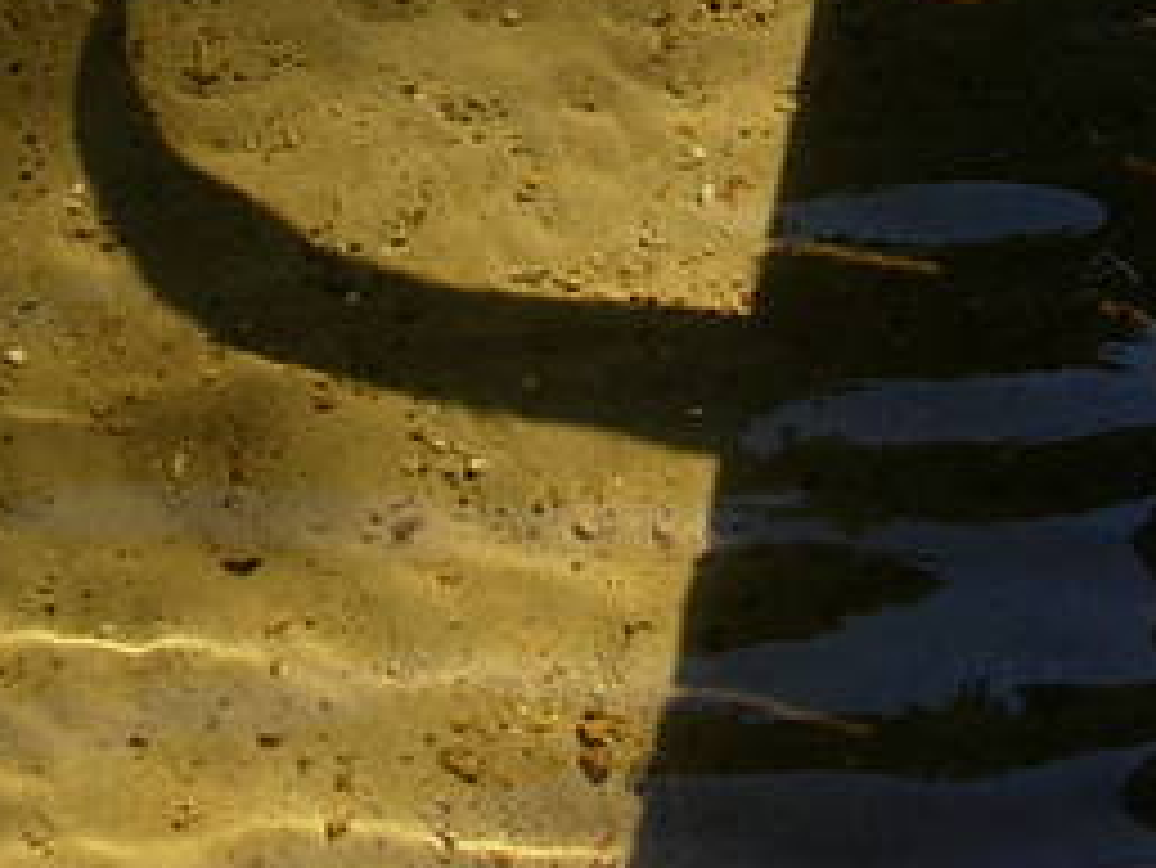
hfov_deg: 20.4
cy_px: -85
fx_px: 3207
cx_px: 544
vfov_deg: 15.0
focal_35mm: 96
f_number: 2.8
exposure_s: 1/609
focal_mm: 7.8
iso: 64
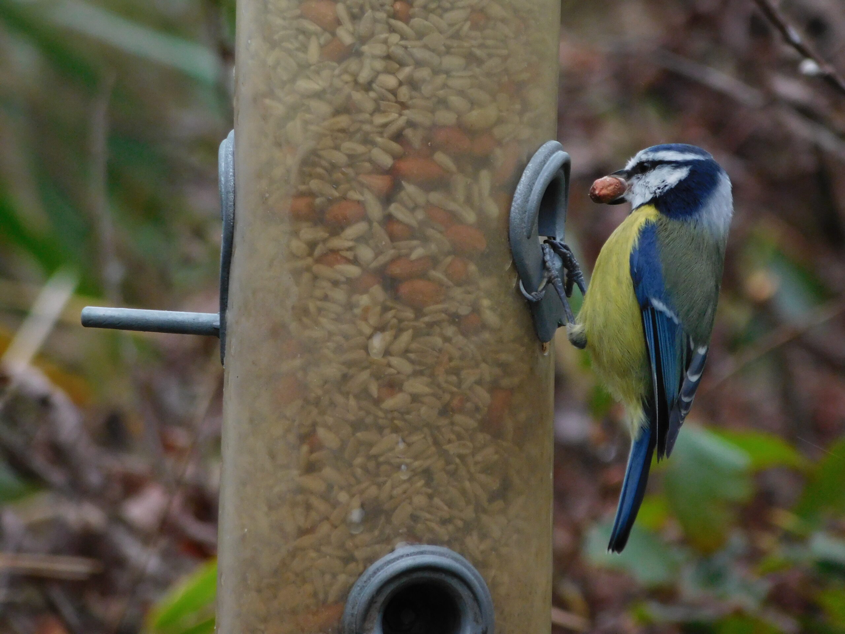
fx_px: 15745
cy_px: 317
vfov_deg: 2.3
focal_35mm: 645
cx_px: 422
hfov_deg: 3.1
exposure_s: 1/250
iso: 400
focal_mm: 114.5
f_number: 6.1
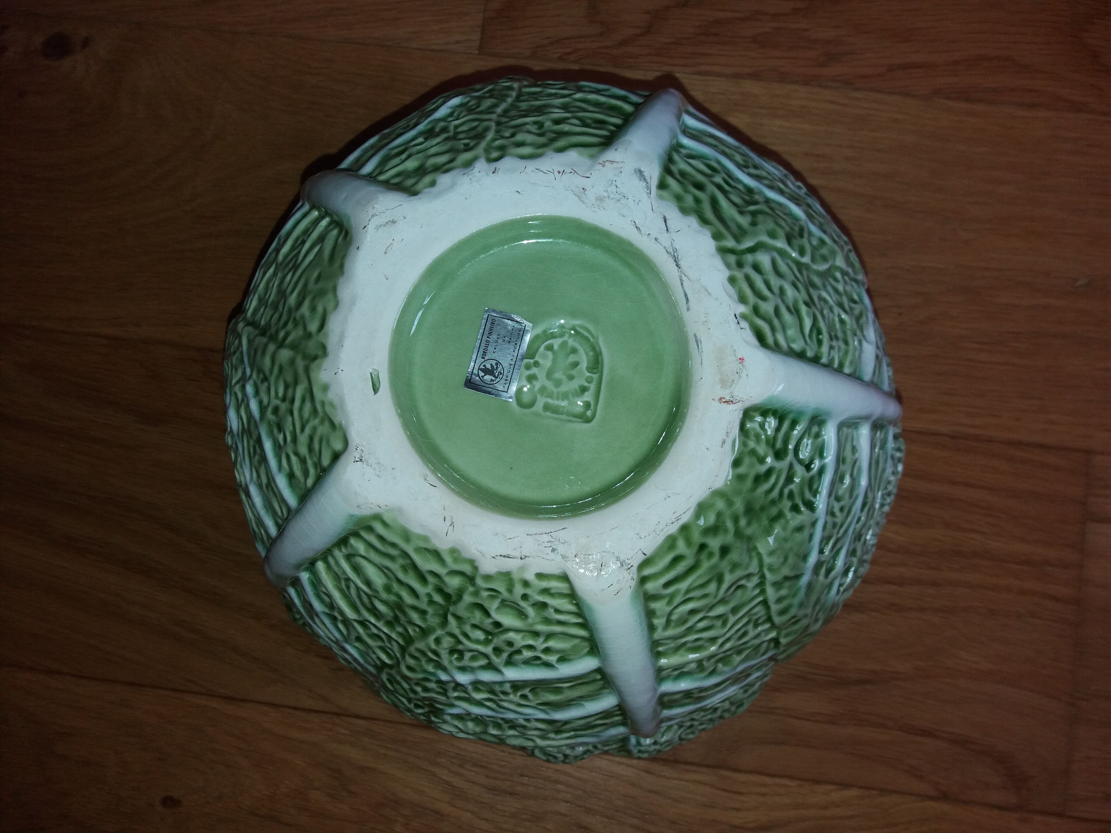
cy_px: 416
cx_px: 556
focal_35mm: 28
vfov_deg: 49.7
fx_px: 899
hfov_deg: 63.4
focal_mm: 3.7
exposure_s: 1/240
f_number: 1.9
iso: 64
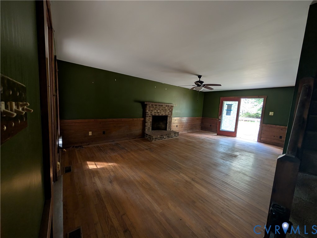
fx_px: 110
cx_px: 158
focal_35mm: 12
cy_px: 119
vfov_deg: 94.6
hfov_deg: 110.5
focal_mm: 2.02
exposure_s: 1/23.8
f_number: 1.7
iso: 66
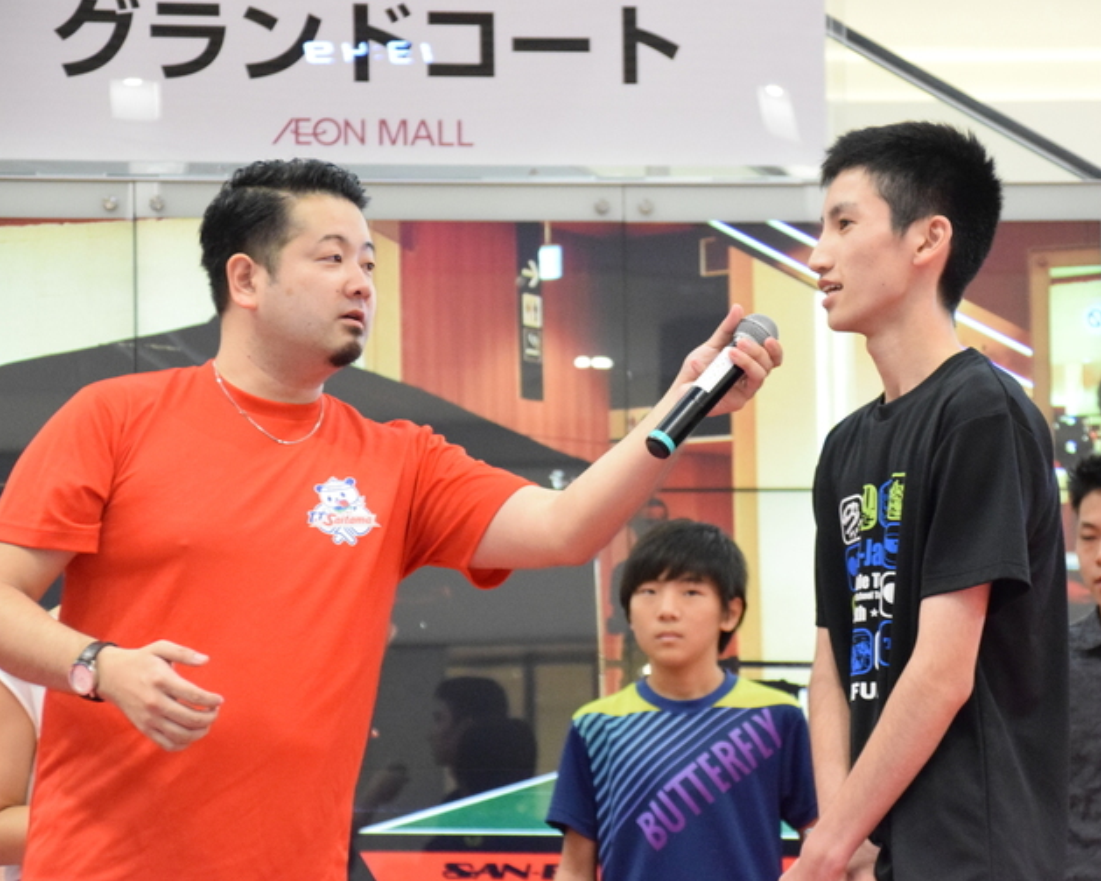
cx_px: 604
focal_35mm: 136
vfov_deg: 11.3
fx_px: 4431
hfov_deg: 14.2
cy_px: 440
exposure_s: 1/100
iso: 6400
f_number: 5.3
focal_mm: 80
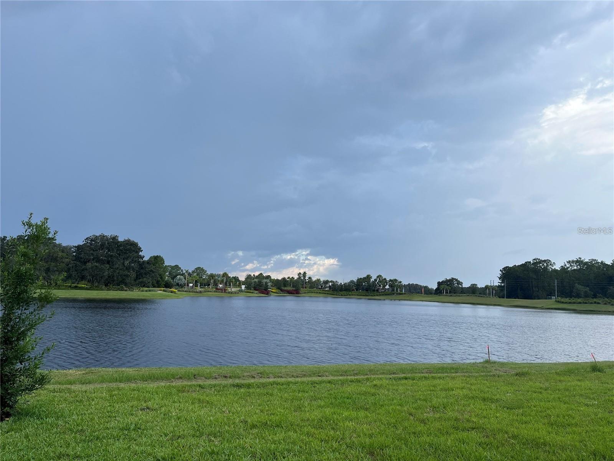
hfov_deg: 67.3
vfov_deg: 53.1
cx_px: 307
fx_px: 461
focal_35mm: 26
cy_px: 230
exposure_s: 1/1140
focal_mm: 5.1
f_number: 1.6
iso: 50
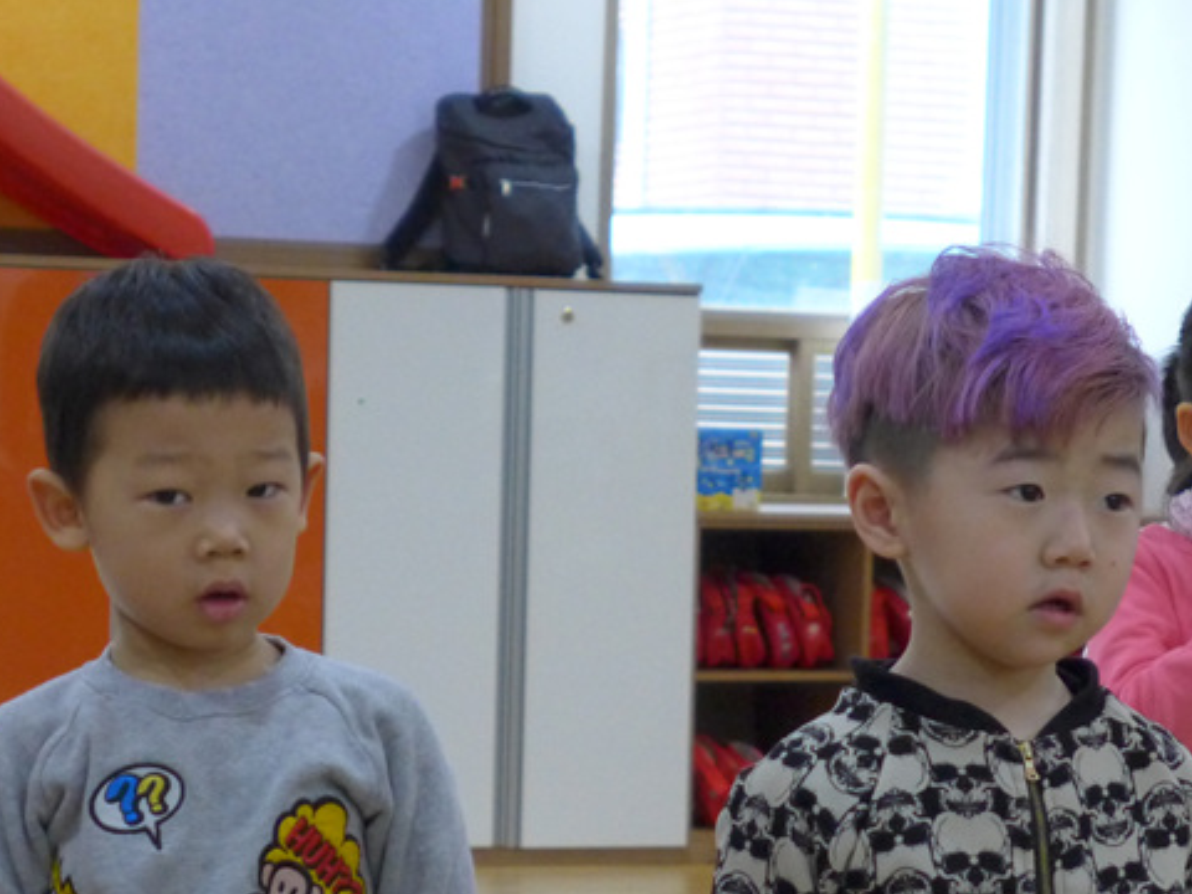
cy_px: 685
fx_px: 5165
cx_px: 718
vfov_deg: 9.9
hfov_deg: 13.2
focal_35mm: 150
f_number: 2.3
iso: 640
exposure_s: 1/250
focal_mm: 17.7
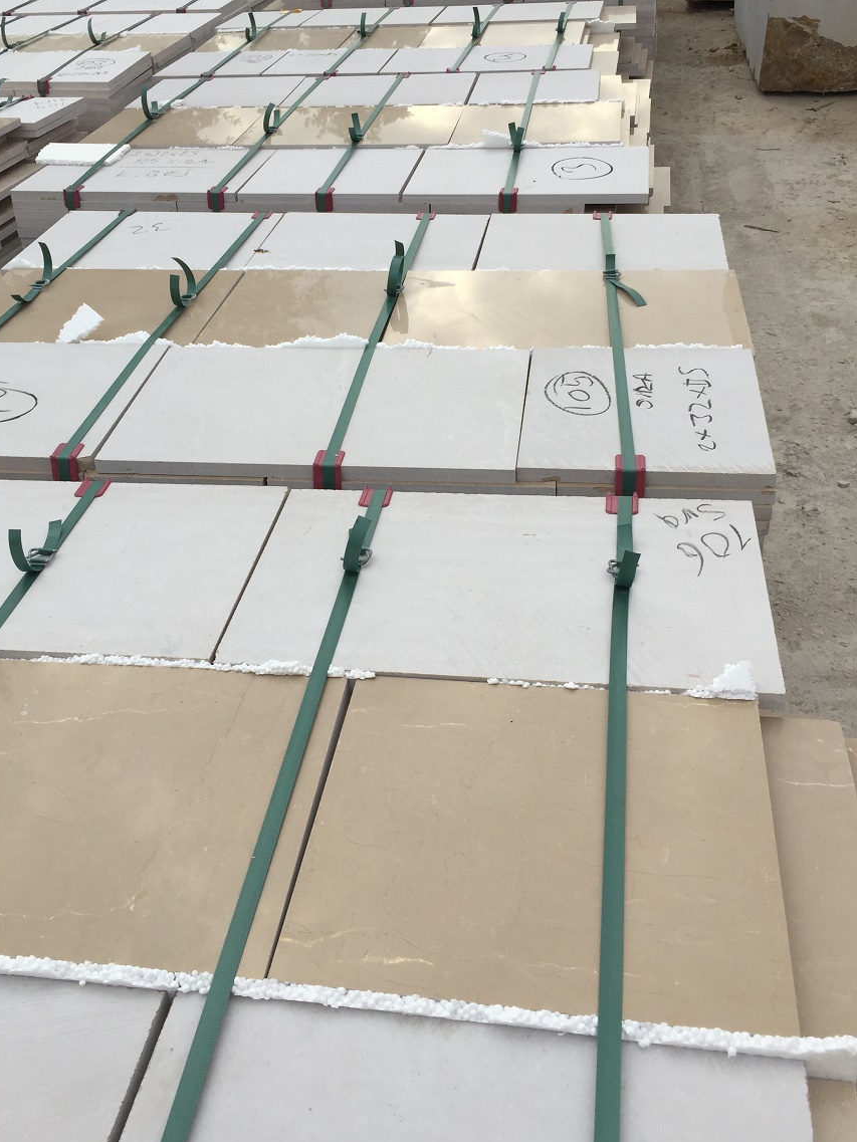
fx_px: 1122
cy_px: 500
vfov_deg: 53.8
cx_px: 380
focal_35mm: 34
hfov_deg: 41.7
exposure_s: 1/648
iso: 32
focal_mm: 4.15
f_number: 2.2
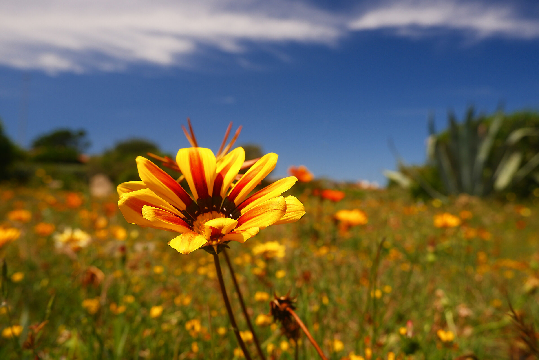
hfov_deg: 61.9
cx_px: 270
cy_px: 180
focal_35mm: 30
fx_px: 449
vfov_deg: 43.6
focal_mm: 20.3
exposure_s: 1/400
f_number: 6.4
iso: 200
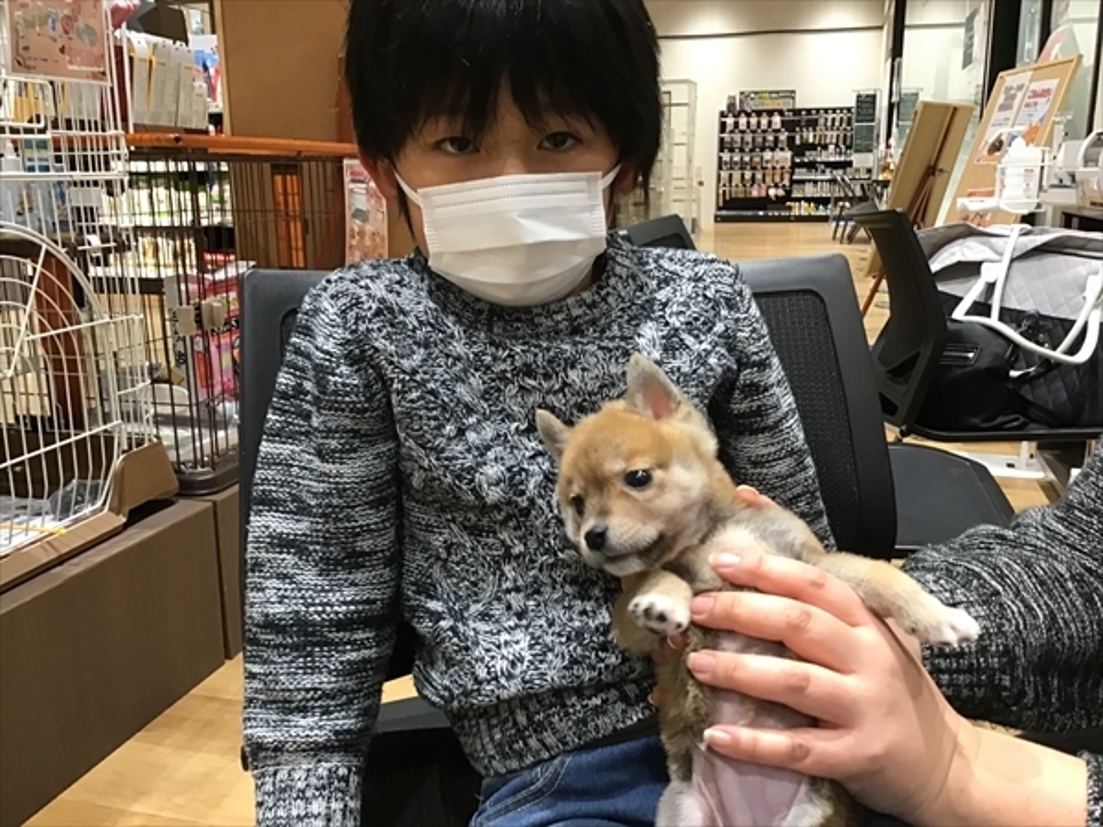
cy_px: 414
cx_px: 552
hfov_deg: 58.4
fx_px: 988
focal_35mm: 31
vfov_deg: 45.4
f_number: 2.4
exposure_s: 1/30
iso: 100
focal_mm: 3.3
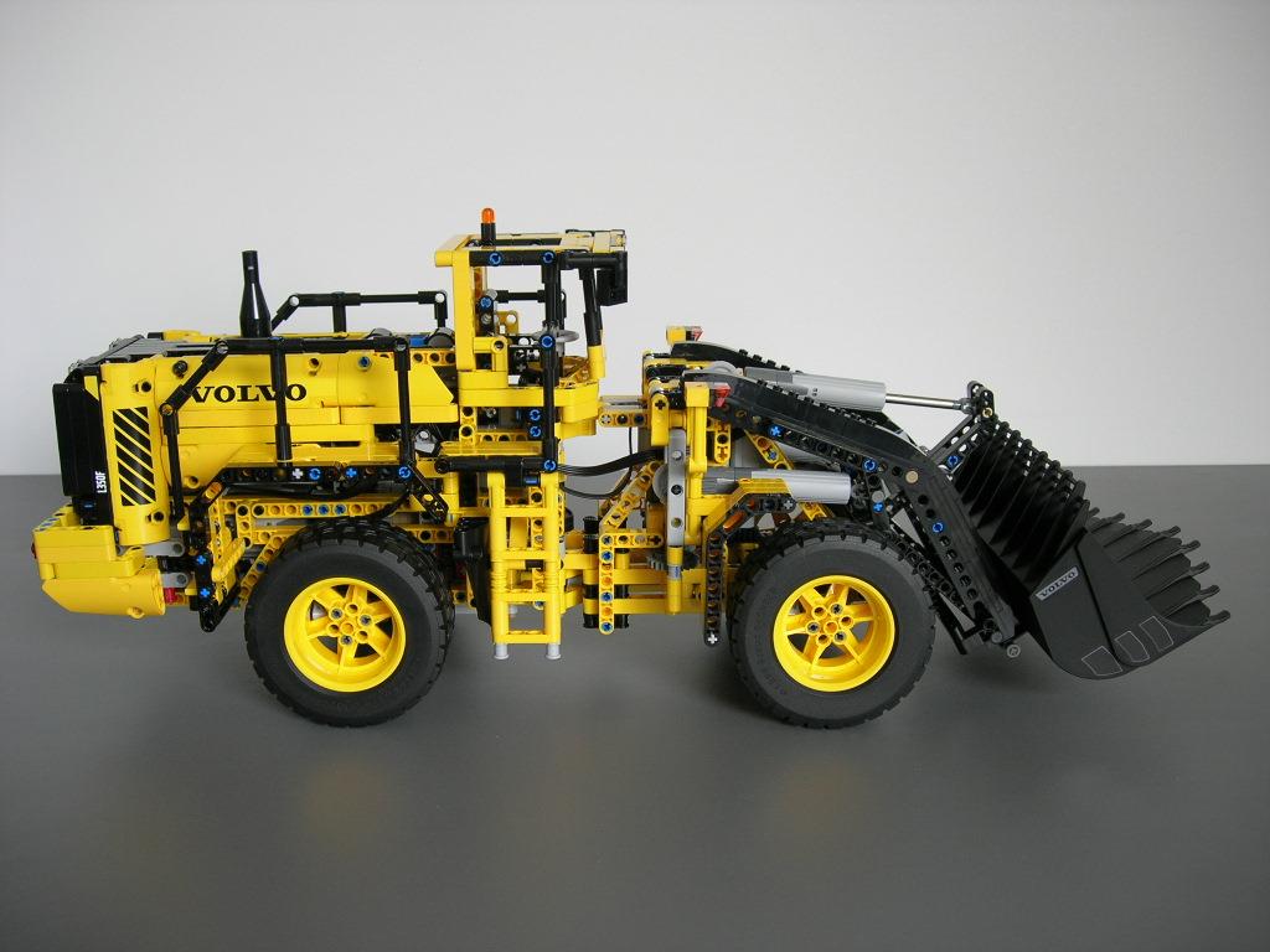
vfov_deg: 37.7
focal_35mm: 38
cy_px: 476
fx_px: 1394
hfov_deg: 49.0
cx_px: 635
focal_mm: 7.8
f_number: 2.8
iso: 64
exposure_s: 1/58
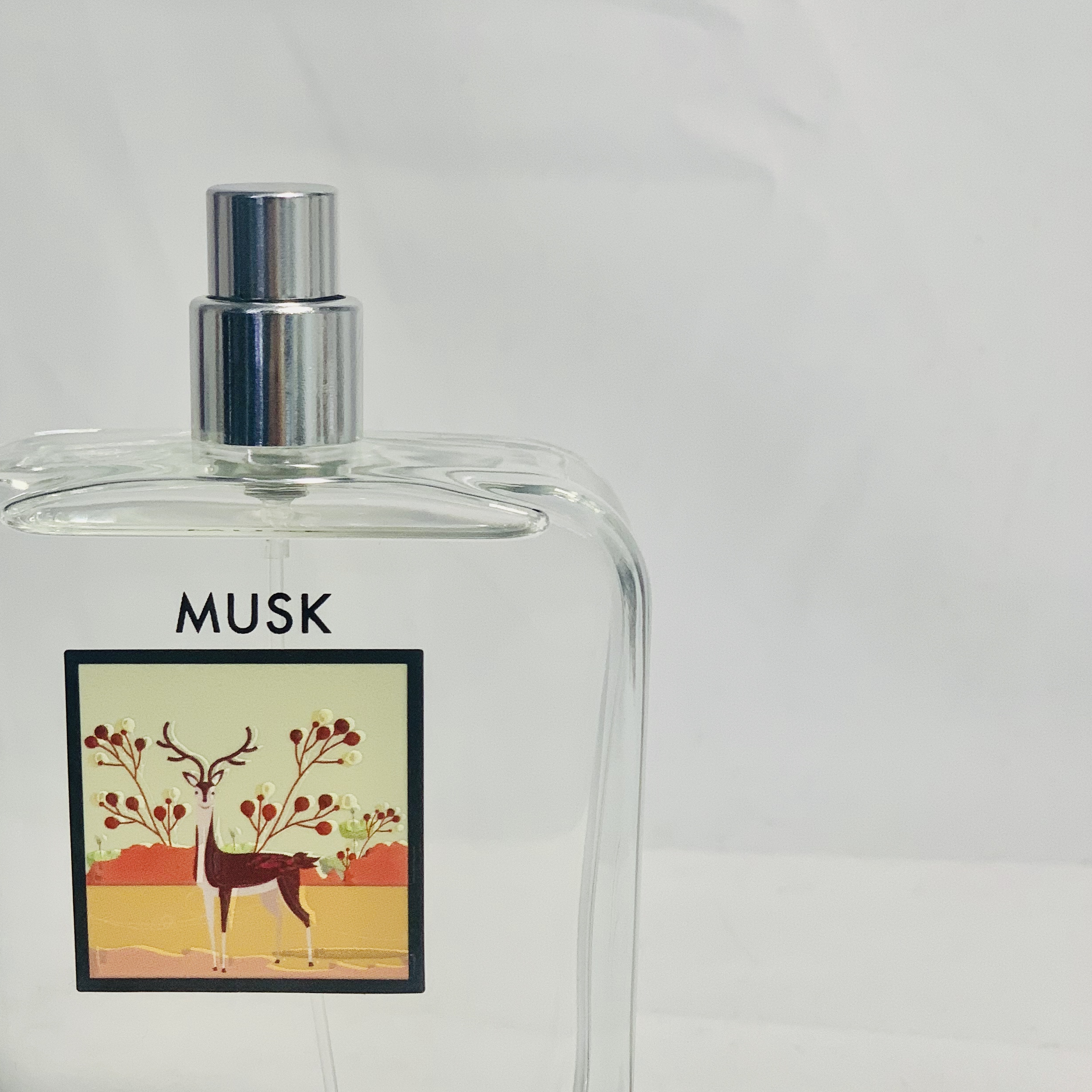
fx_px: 2677
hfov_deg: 23.0
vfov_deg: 22.7
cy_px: 875
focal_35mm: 75
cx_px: 443
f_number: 2.4
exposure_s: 1/50
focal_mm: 6
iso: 64
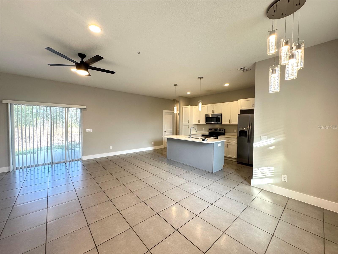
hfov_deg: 102.1
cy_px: 127
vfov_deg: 85.7
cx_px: 169
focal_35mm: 14
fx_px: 137
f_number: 2.2
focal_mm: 2.22
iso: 200
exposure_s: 1/60
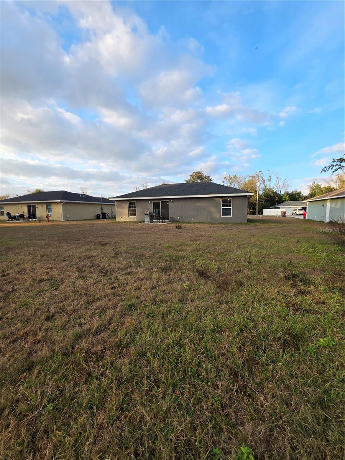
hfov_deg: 89.9
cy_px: 230
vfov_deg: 106.2
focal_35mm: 13
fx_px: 173
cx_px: 172
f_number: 1.9
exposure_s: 1/450
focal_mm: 2.2
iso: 40
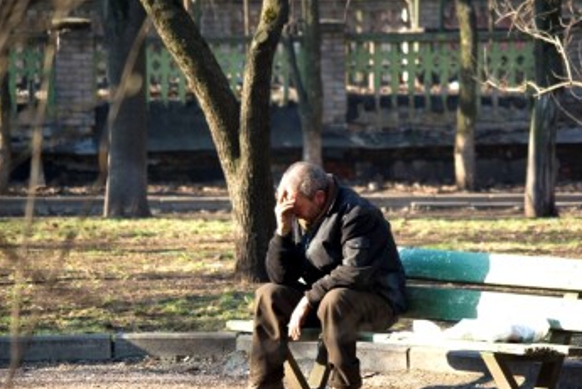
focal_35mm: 245
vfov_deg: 5.6
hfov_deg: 8.4
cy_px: 250
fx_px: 3960
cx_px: 358
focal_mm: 125
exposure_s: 1/125
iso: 200
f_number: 4.5
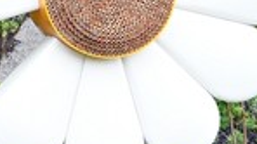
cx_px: -153
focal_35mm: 123
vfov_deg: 9.7
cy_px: -16
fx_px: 838
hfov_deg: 15.7
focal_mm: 29
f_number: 6.3
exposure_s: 1/250
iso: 1250
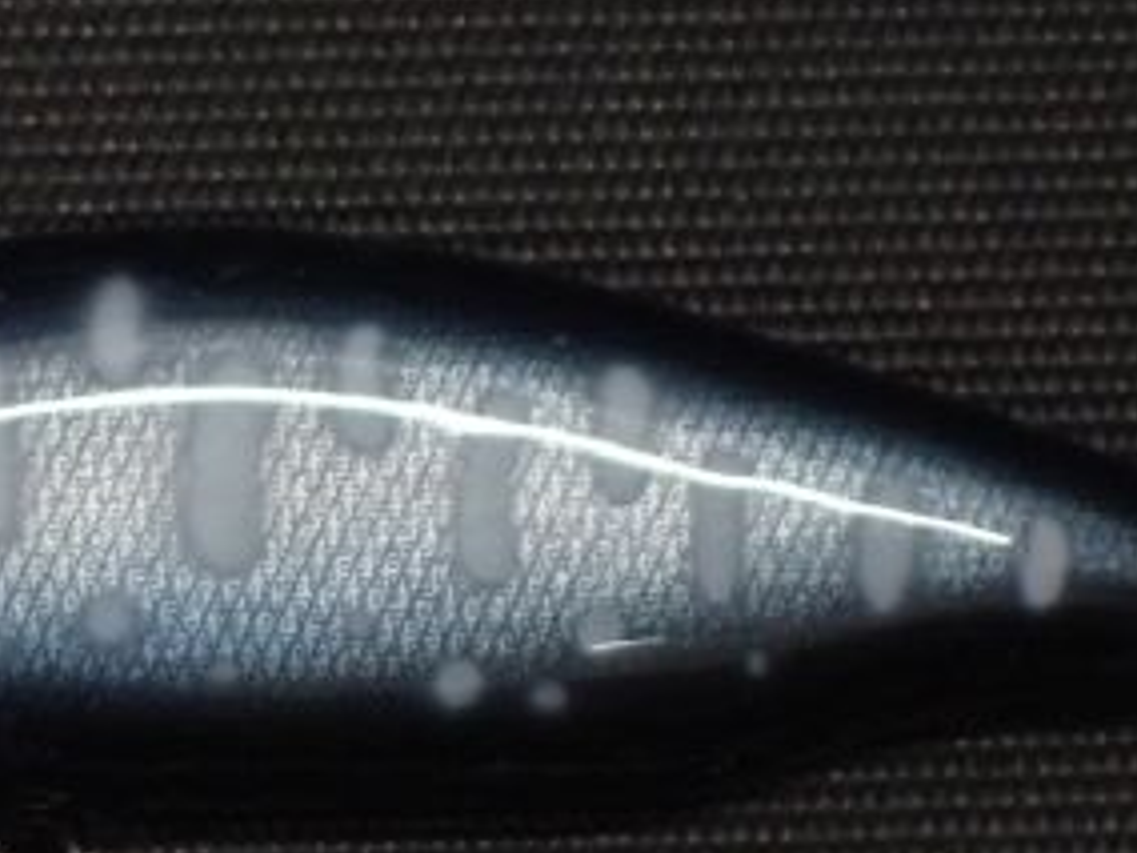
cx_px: 192
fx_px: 6931
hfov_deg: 9.4
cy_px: 493
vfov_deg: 7.0
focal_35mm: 211
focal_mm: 18
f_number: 4.9
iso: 1250
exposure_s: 1/100
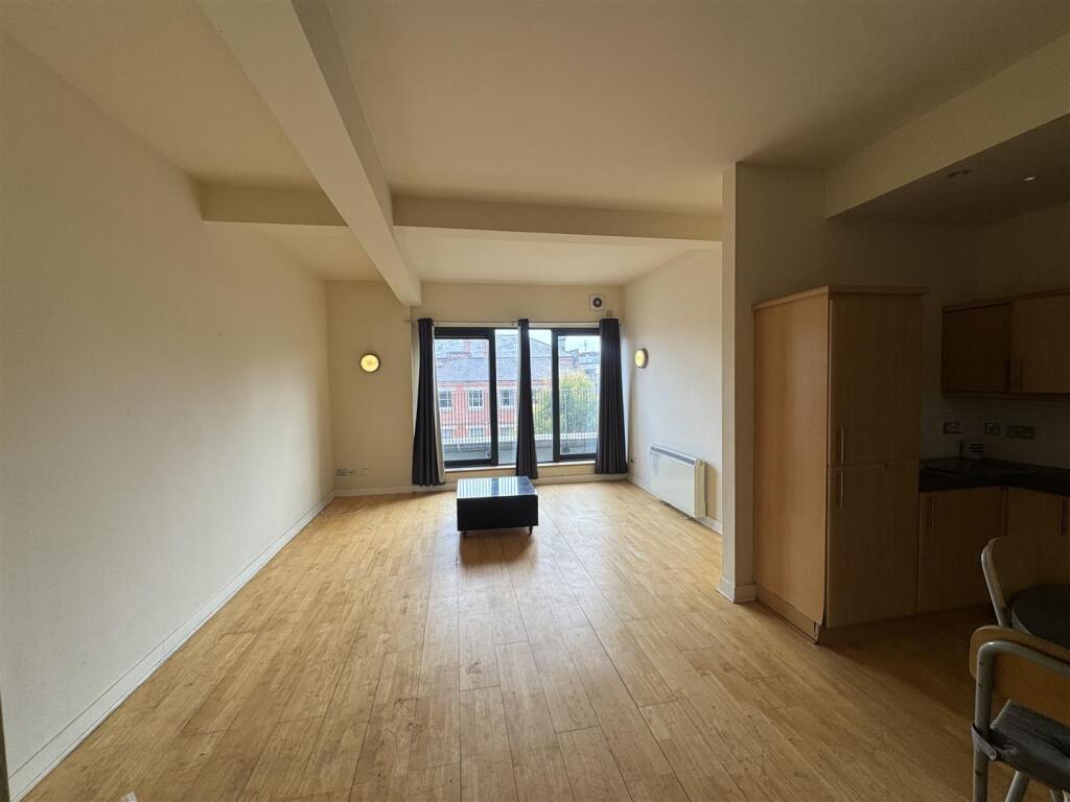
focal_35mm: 14
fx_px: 433
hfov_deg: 102.1
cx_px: 535
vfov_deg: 85.7
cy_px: 401
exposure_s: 1/102
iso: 40
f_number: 2.2
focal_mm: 2.22
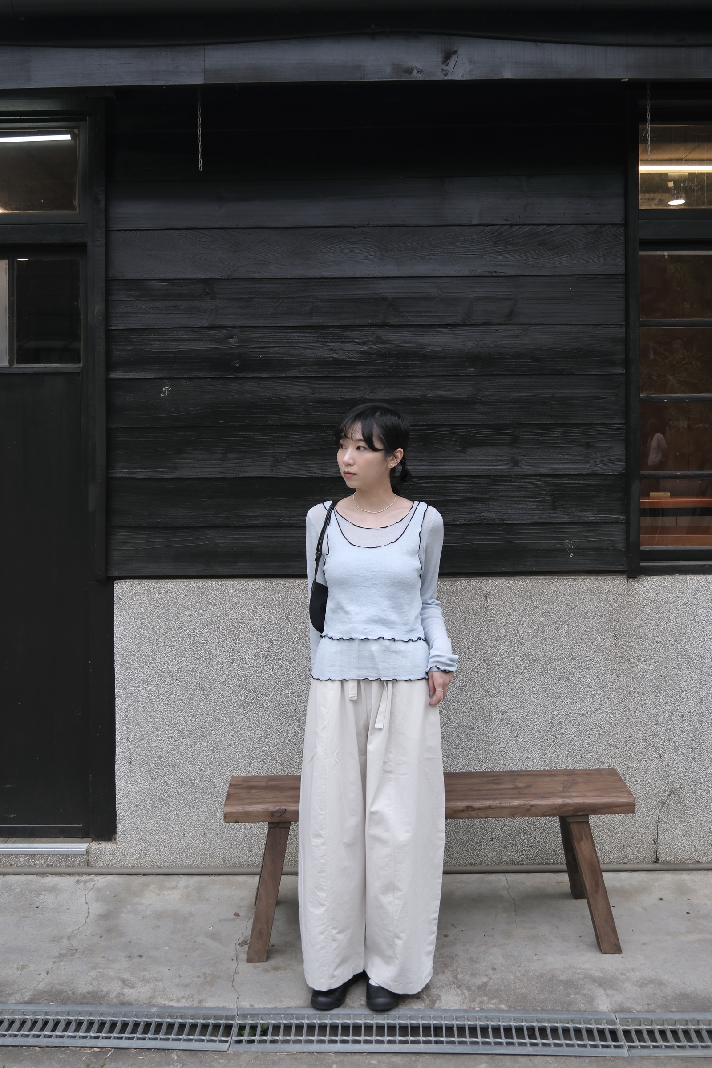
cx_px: 356
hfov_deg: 43.6
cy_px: 534
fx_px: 890
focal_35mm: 30
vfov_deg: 61.9
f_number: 4
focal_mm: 20.2
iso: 125
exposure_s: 1/56
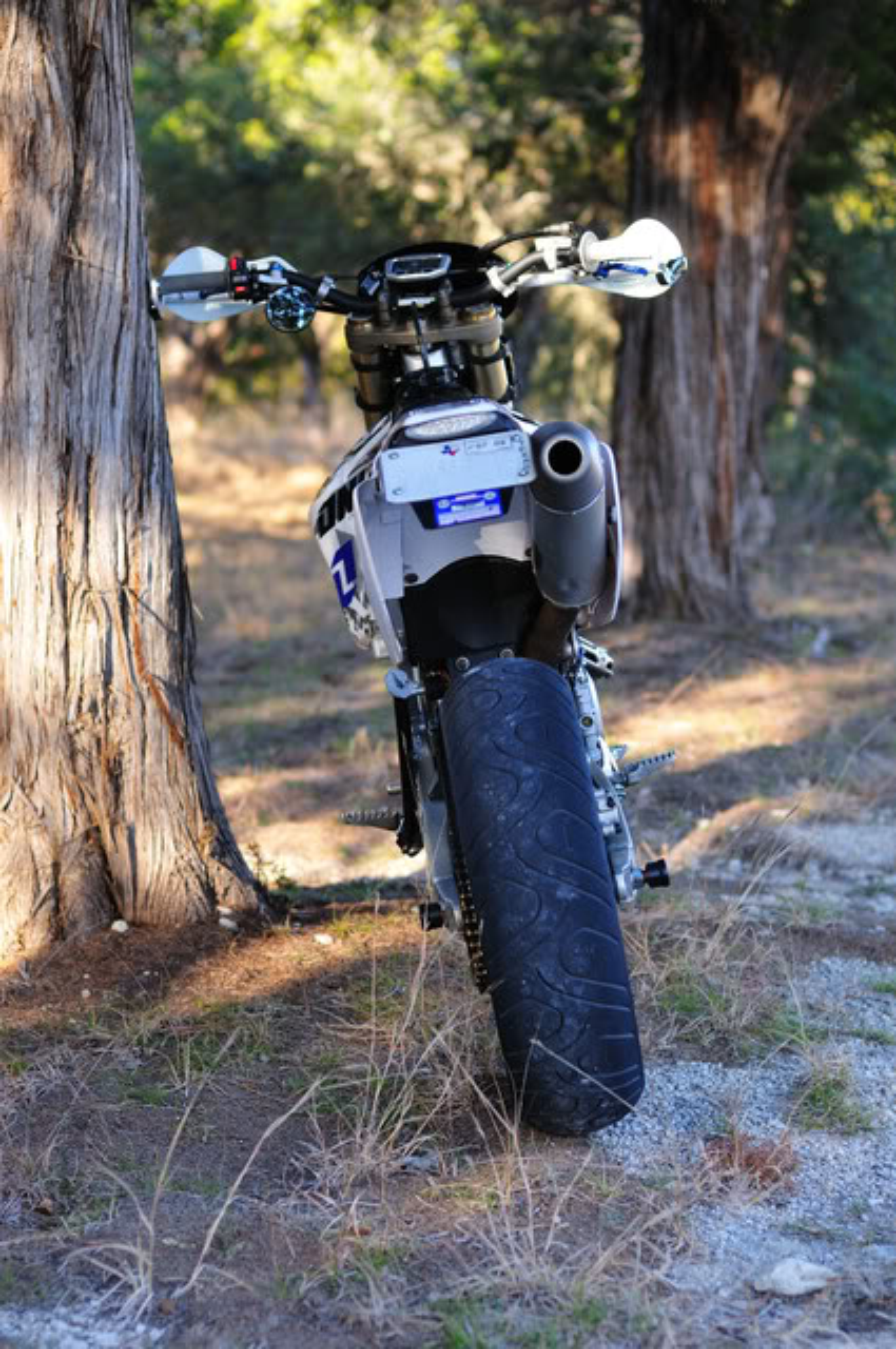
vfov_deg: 27.0
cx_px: 448
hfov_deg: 18.1
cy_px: 674
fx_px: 2807
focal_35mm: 75
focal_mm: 50
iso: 200
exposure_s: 1/320
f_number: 2.8
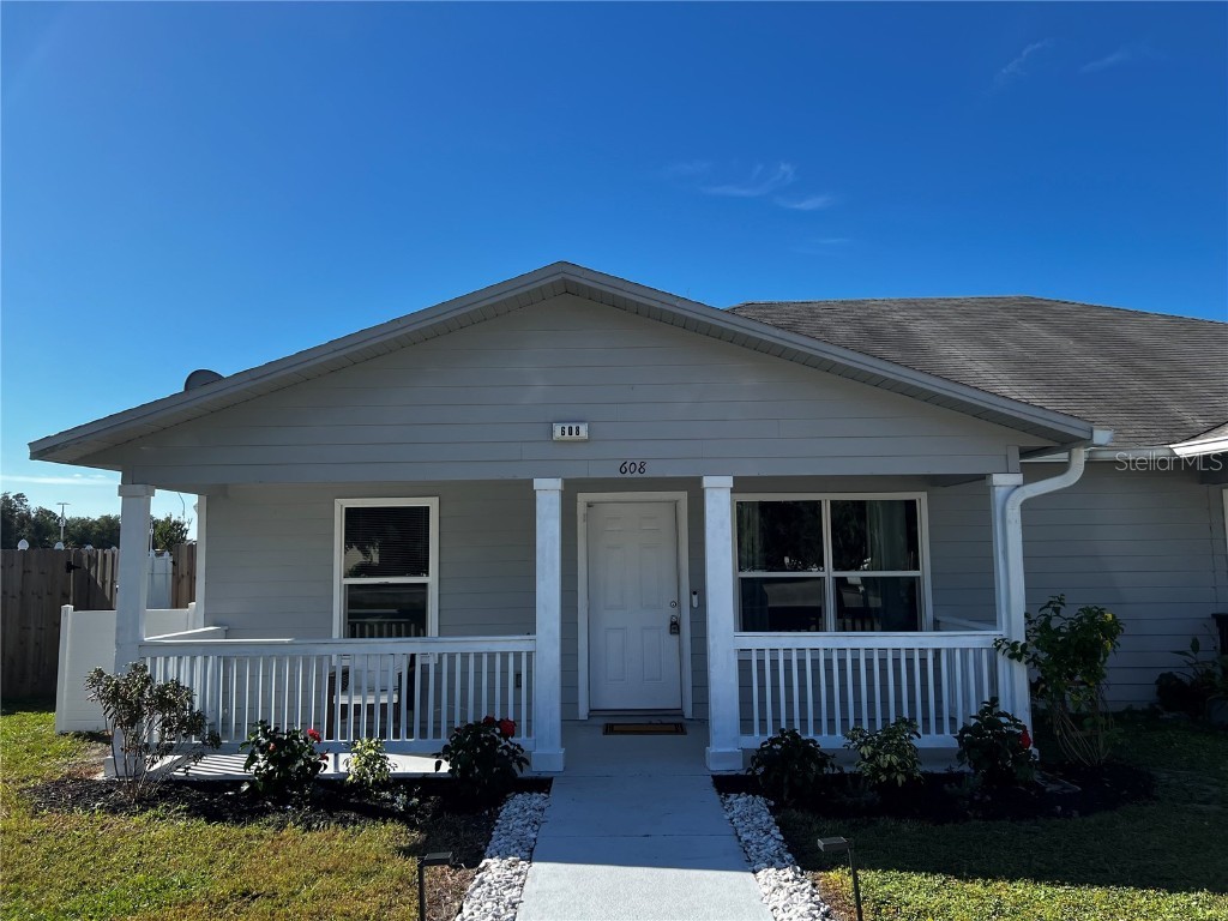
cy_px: 460
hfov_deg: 67.3
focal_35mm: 26
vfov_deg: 53.1
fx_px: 922
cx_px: 614
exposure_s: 1/2762
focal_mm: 5.7
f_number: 1.5
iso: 50
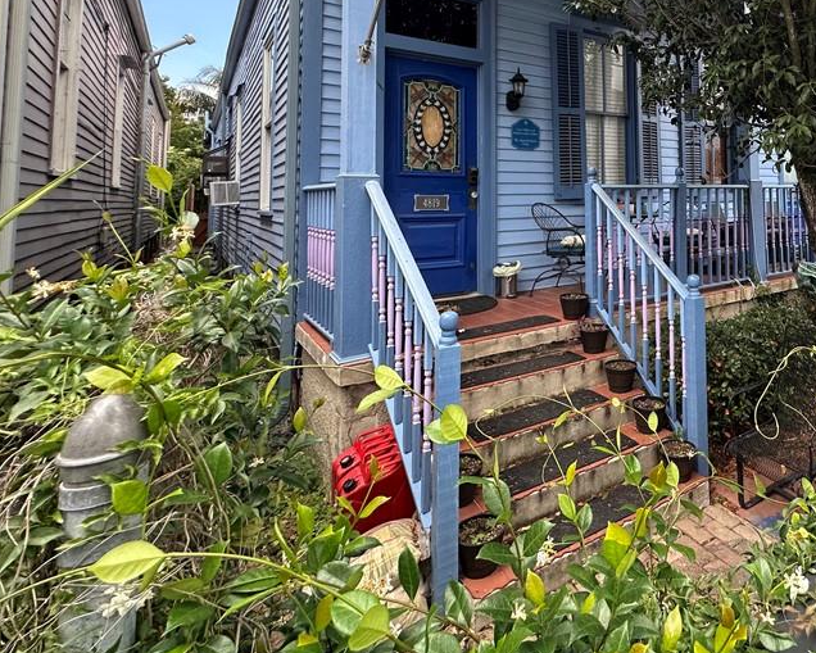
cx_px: 636
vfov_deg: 59.9
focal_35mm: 22
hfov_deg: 68.8
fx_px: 531
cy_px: 168
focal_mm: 2.22
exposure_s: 1/236
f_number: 2.2
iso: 40
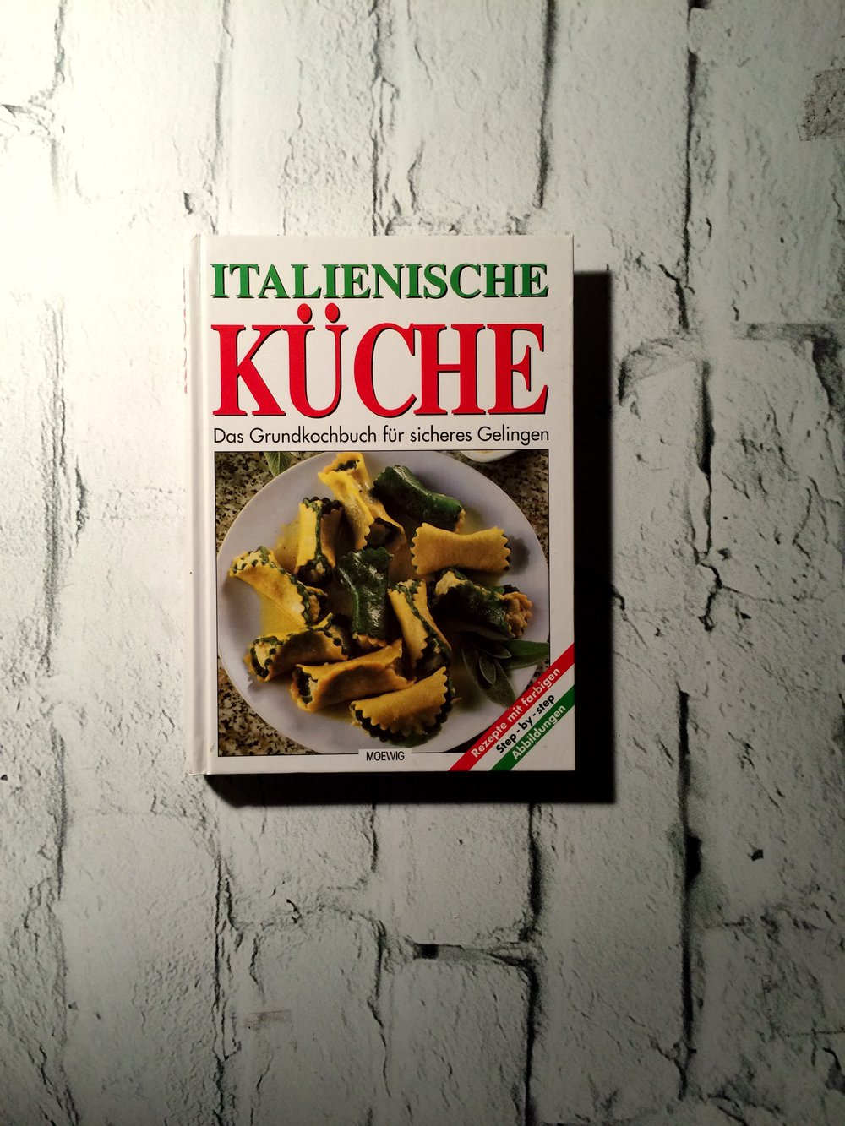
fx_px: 944
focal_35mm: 29
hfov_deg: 48.2
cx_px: 422
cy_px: 563
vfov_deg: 61.7
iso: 50
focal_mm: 4.15
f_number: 2.2
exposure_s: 1/33
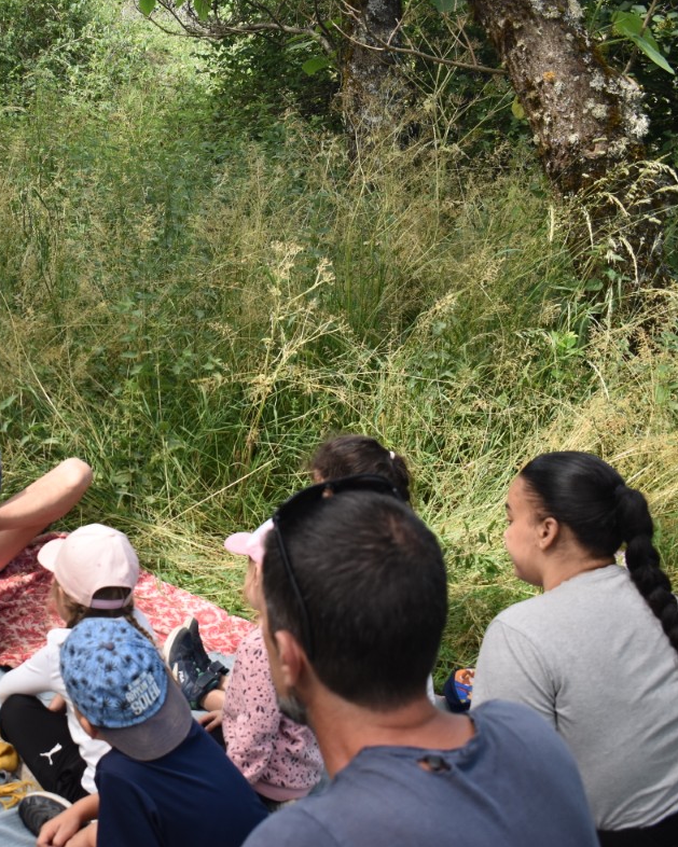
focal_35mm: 54
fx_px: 1347
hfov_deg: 27.1
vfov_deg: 34.9
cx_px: 52
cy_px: 417
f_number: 5.6
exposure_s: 1/125
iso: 400
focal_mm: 25
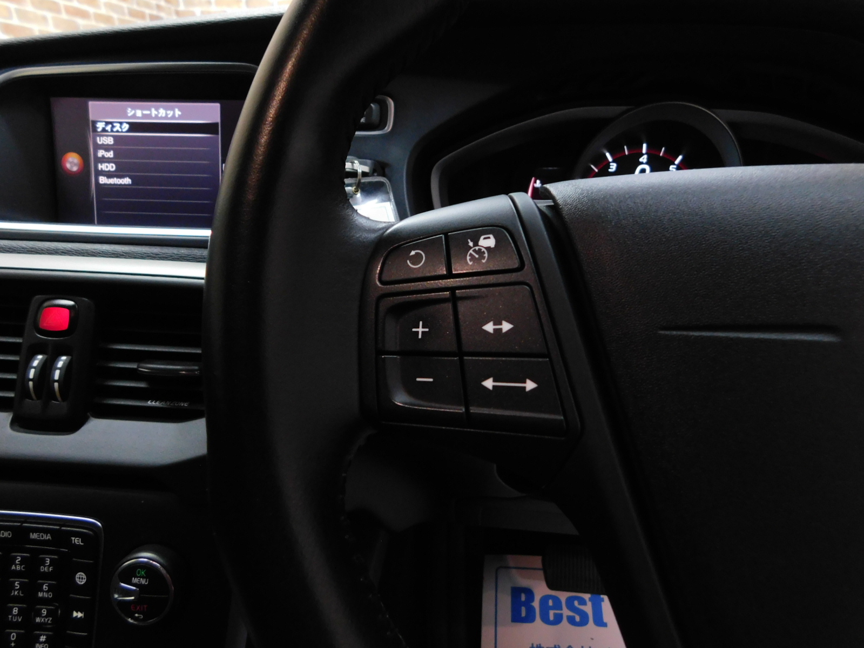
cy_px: 324
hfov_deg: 73.9
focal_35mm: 23
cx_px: 432
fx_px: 574
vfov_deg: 58.9
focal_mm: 4
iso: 400
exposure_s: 1/15
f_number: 3
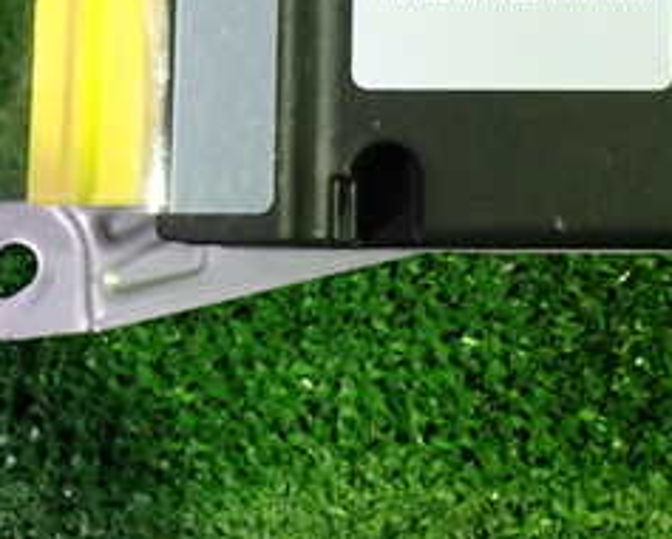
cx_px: 459
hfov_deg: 25.5
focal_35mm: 74
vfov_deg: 19.9
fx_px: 1473
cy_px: -31
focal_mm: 5.4
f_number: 2.3
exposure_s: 1/30
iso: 500
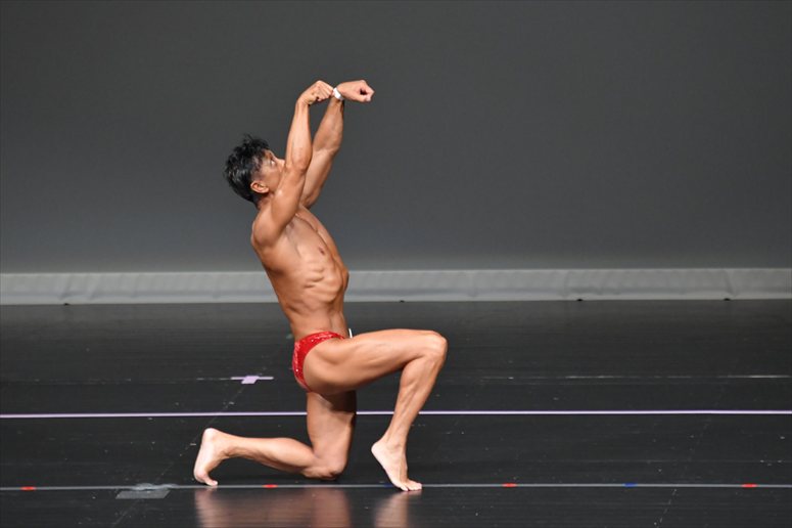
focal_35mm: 375
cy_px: 264
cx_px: 396
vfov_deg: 3.7
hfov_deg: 5.5
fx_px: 8246
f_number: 5.6
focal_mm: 250
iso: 4000
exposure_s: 1/400
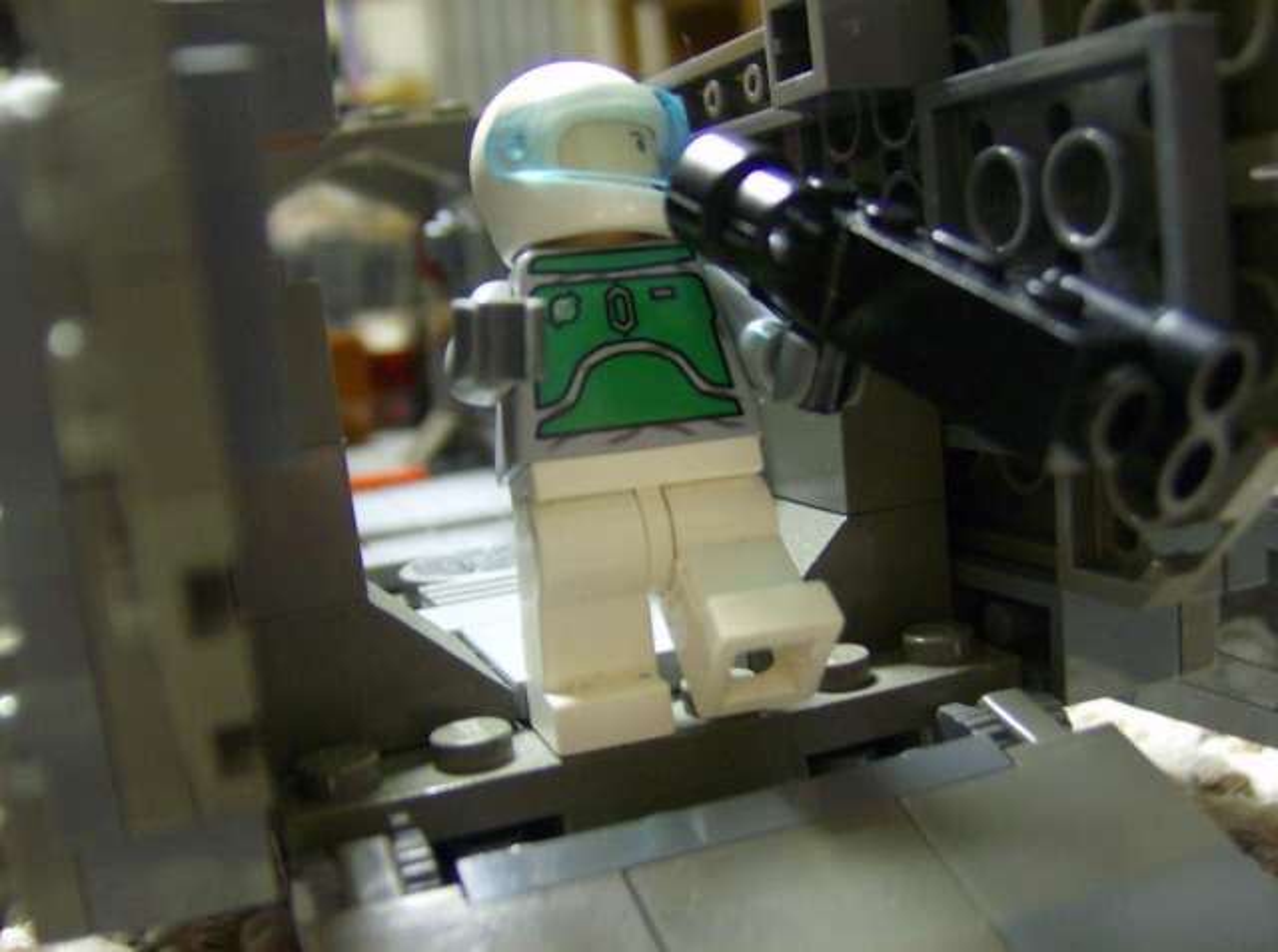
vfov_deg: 39.5
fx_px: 1326
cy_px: 476
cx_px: 639
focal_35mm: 36
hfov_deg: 51.5
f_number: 2.8
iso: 200
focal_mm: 6
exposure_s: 1/2.86
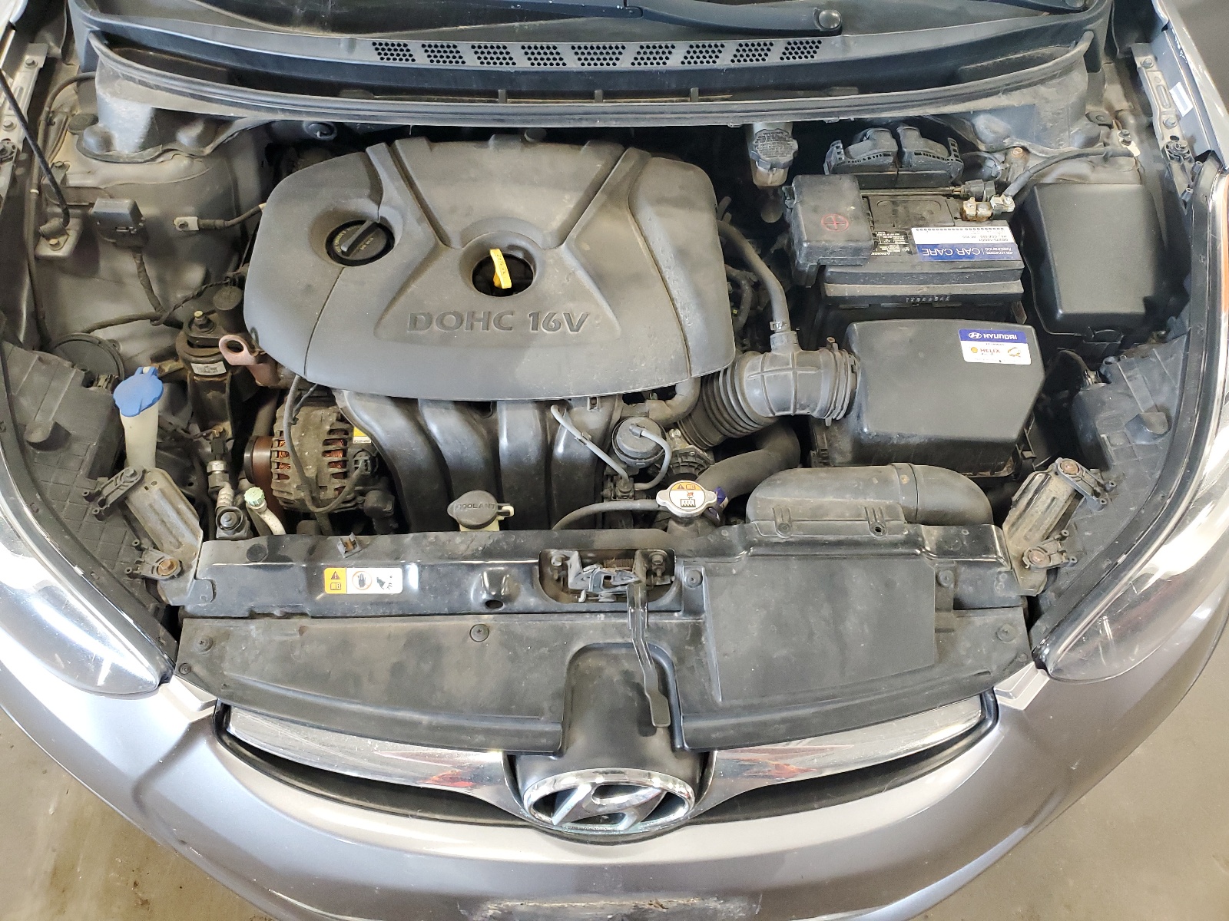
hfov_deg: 67.3
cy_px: 460
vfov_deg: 53.1
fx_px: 923
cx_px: 614
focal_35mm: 26
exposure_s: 1/40
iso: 305
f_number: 1.5
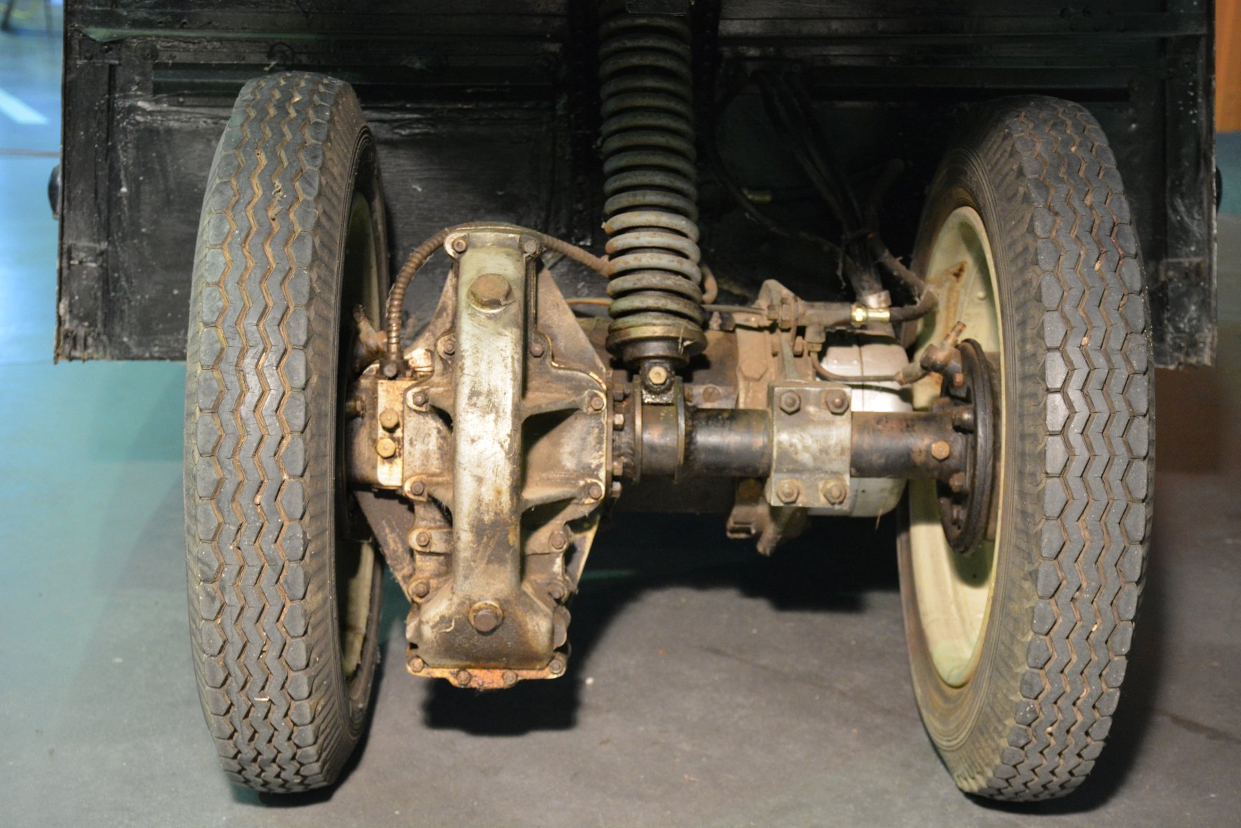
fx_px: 1965
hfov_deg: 35.1
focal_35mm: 57
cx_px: 620
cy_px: 414
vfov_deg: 23.8
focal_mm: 38
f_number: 4.2
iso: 2500
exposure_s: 1/30
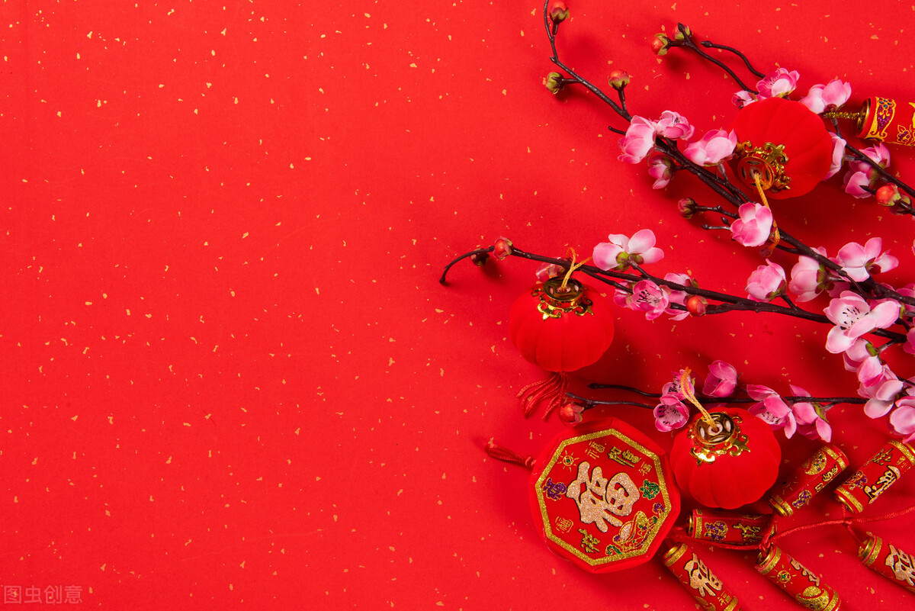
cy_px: 306
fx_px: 1271
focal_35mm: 50
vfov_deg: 27.0
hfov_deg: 39.6
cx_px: 458
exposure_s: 1/125
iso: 160
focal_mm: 50
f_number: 11
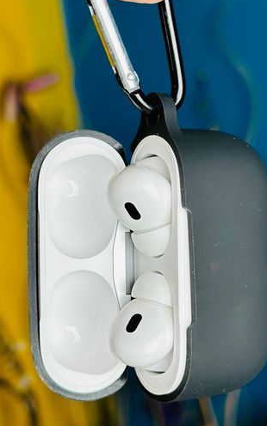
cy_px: 201
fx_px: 955
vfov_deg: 25.2
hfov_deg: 15.9
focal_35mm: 82
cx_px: 134
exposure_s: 1/51
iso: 100
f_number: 1.78
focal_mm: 6.86
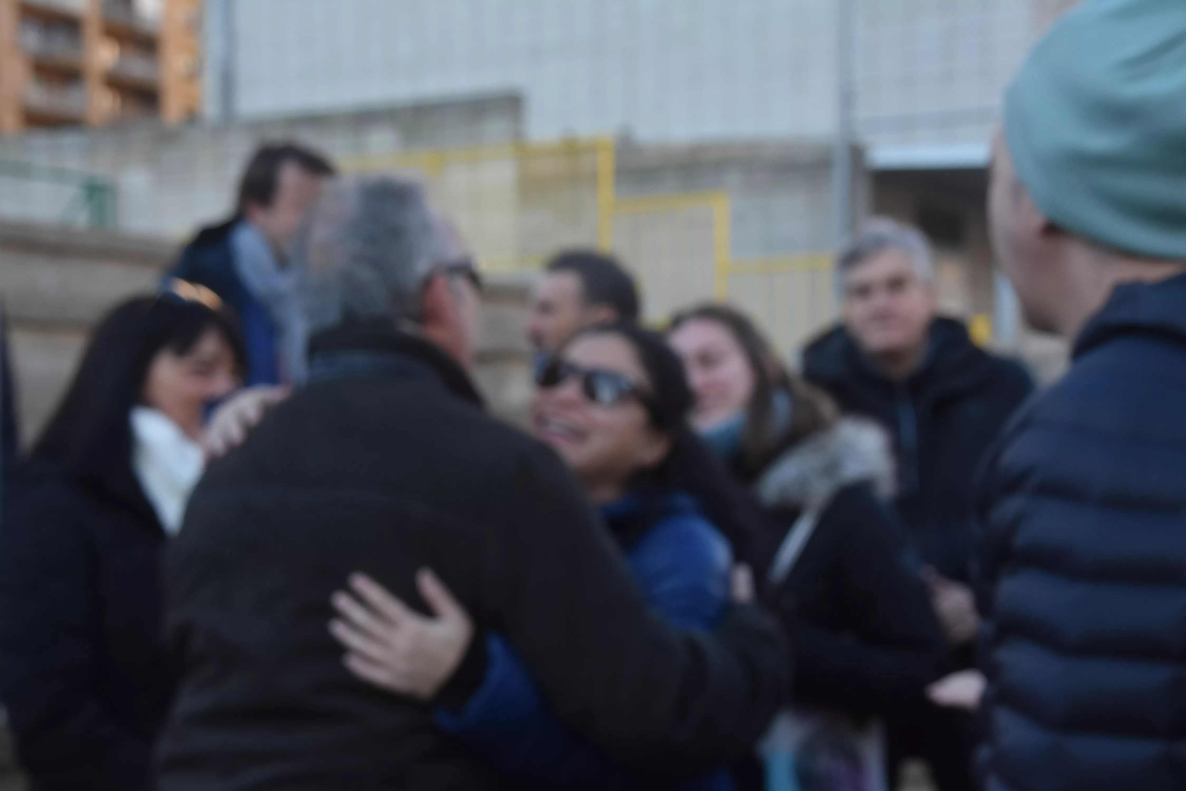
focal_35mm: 69
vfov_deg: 19.7
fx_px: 2274
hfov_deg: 29.2
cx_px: 593
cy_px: 396
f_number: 8
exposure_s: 1/320
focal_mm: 46
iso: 800
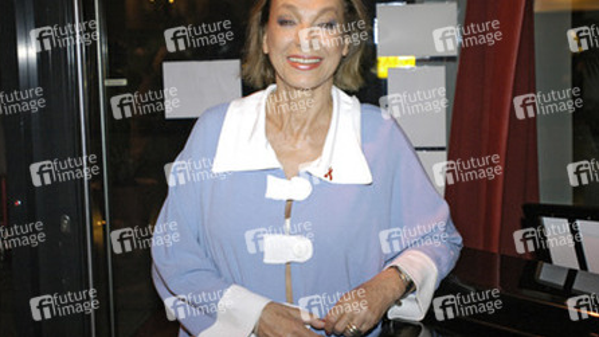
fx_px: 882
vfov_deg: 21.6
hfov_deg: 37.5
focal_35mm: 56
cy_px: 137
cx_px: 297
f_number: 2.8
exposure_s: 1/40
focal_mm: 35
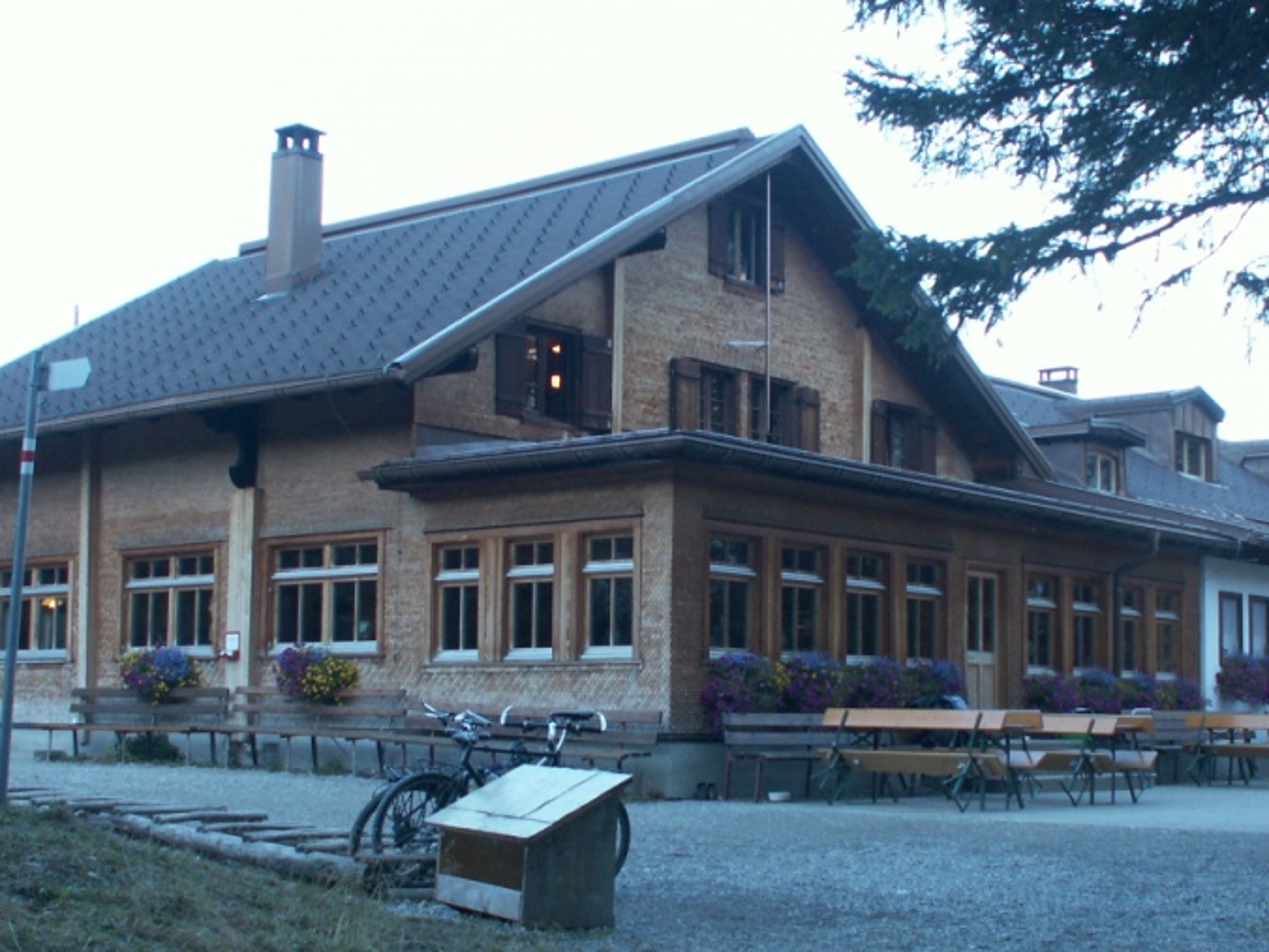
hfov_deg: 36.1
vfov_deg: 27.5
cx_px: 725
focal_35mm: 53
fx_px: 1943
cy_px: 535
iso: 50
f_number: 2.8
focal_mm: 5.86
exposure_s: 1/40
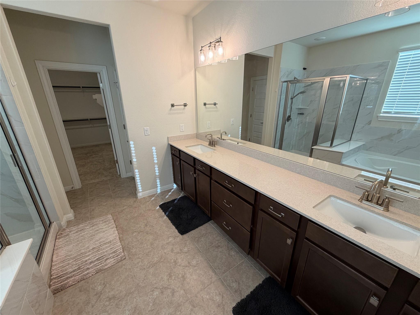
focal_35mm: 14
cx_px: 210
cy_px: 158
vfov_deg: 85.7
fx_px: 170
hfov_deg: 102.1
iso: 160
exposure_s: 1/120
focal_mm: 2.22
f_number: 2.2
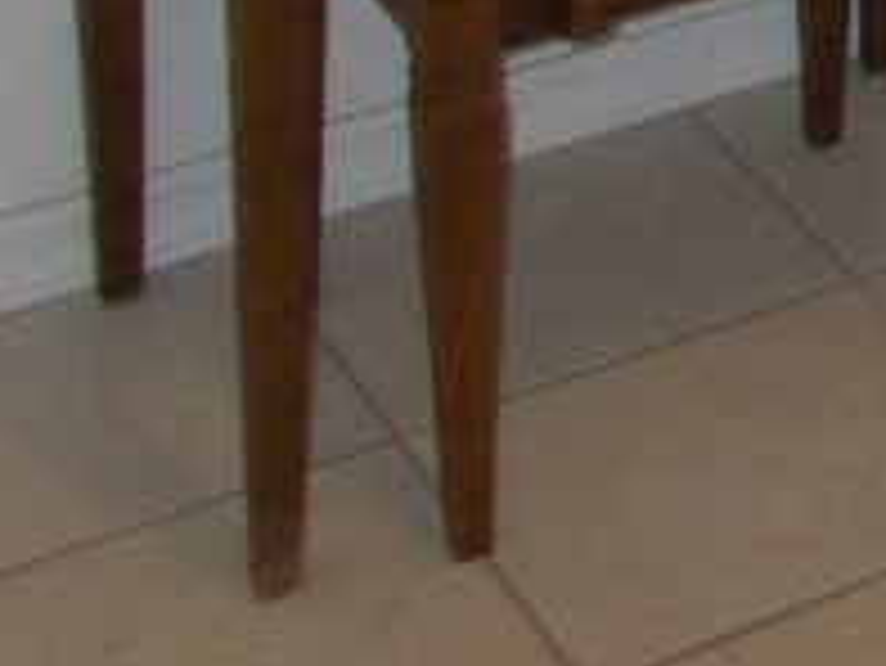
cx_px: 1974
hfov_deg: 12.3
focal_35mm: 135
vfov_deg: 9.6
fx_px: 3457
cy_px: -986
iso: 200
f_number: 3.2
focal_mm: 4.6
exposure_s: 1/25
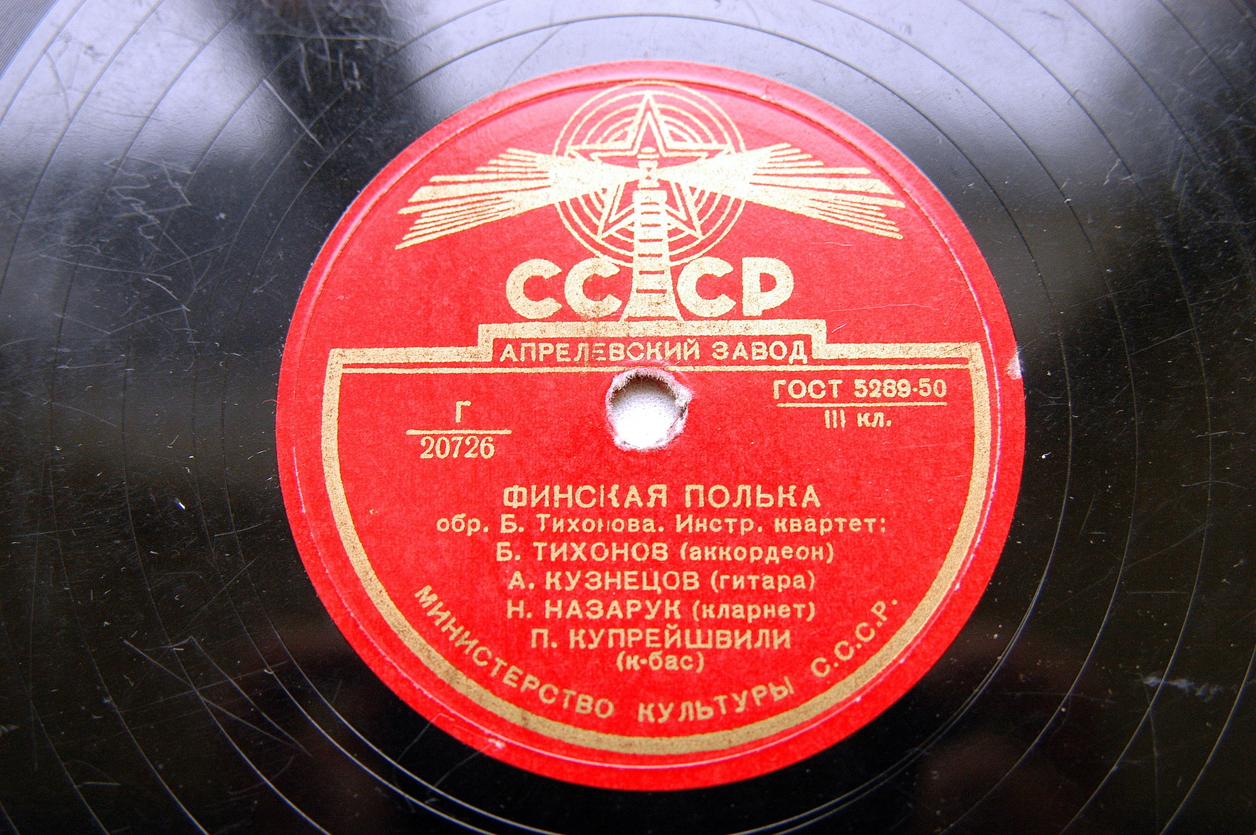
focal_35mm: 52
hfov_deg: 37.9
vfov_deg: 25.7
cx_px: 628
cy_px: 418
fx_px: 1830
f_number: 3.5
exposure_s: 1/45
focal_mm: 35
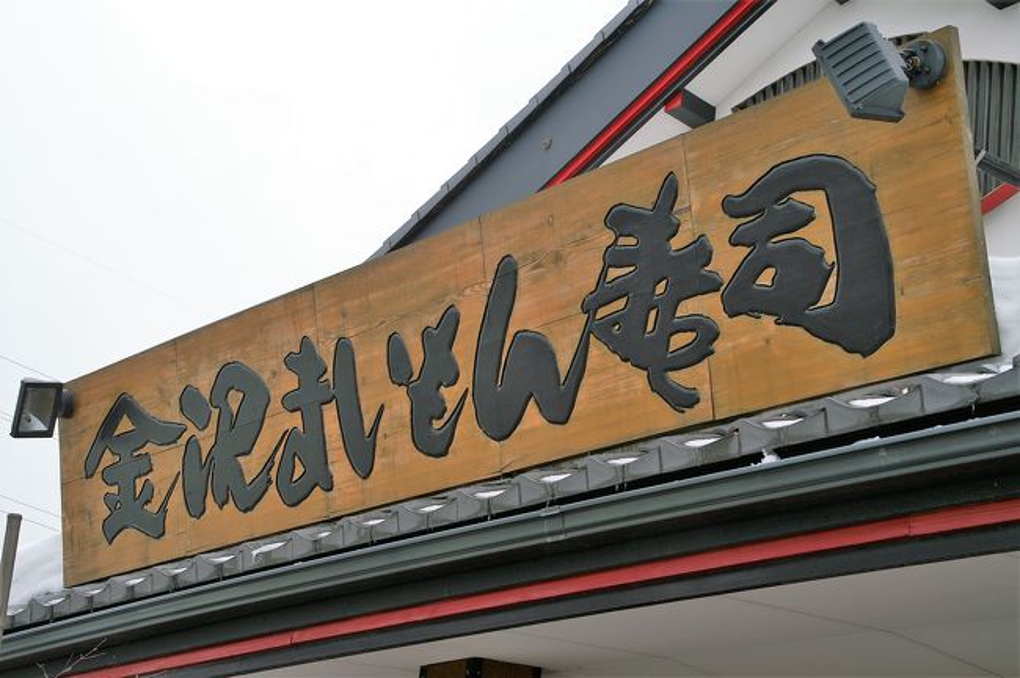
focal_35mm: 68
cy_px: 339
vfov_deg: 20.1
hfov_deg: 29.9
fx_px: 1911
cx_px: 510
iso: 100
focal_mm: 45
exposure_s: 1/125
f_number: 11
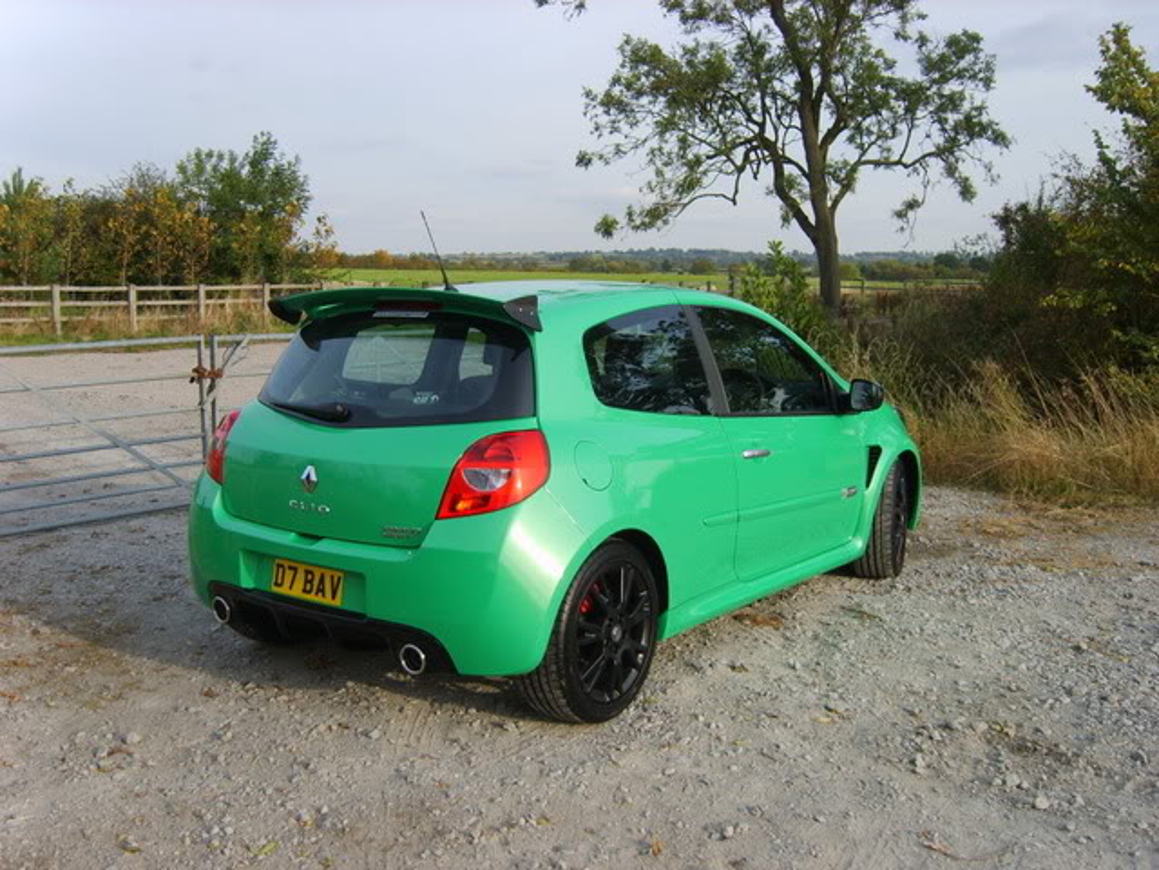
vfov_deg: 40.7
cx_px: 580
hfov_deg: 52.6
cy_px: 435
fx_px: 1172
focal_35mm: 35
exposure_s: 1/750
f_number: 2.8
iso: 50
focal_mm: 7.4
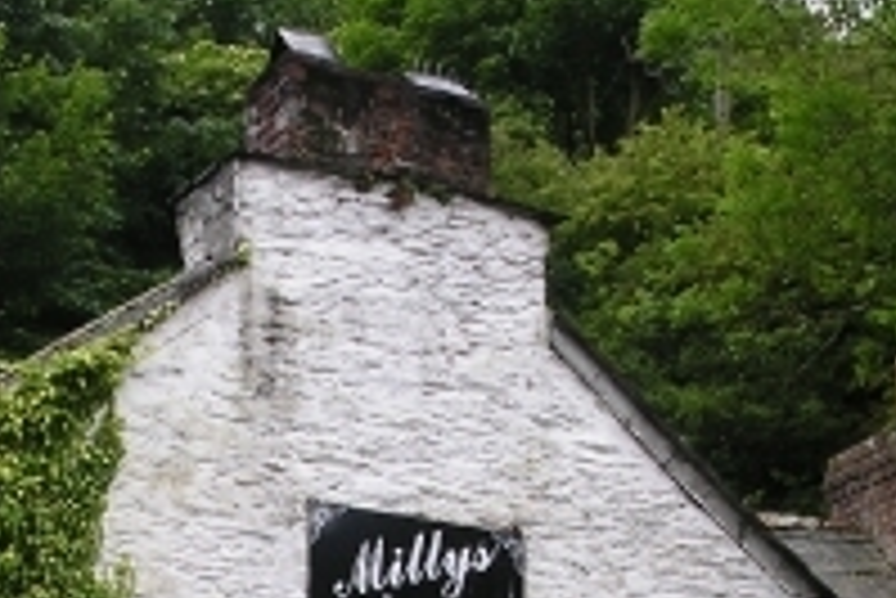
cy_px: 870
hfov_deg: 17.1
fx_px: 2964
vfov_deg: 11.1
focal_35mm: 119
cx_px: 185
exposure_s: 1/90
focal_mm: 7.8
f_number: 5.6
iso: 100
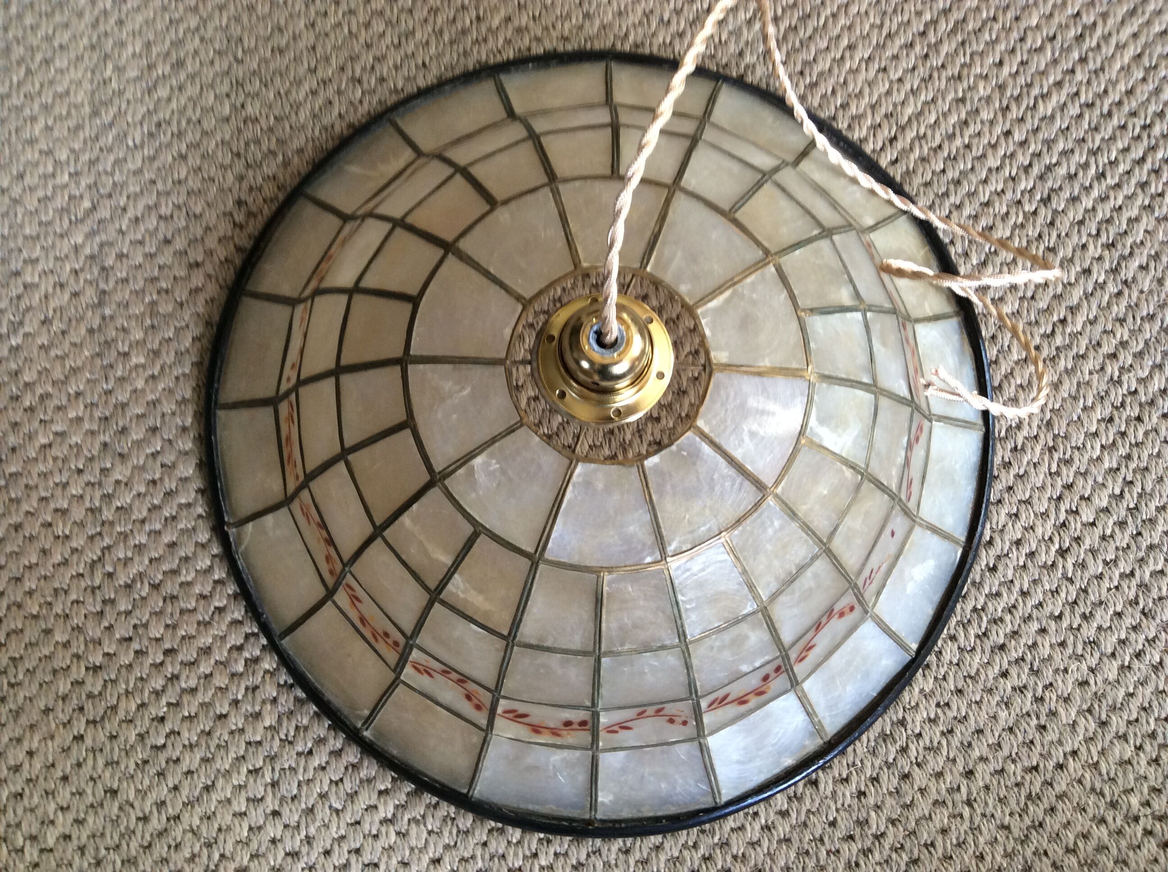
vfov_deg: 44.1
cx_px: 584
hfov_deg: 56.9
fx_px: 1078
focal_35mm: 32
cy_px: 436
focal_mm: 3.3
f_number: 2.4
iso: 64
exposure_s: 1/25
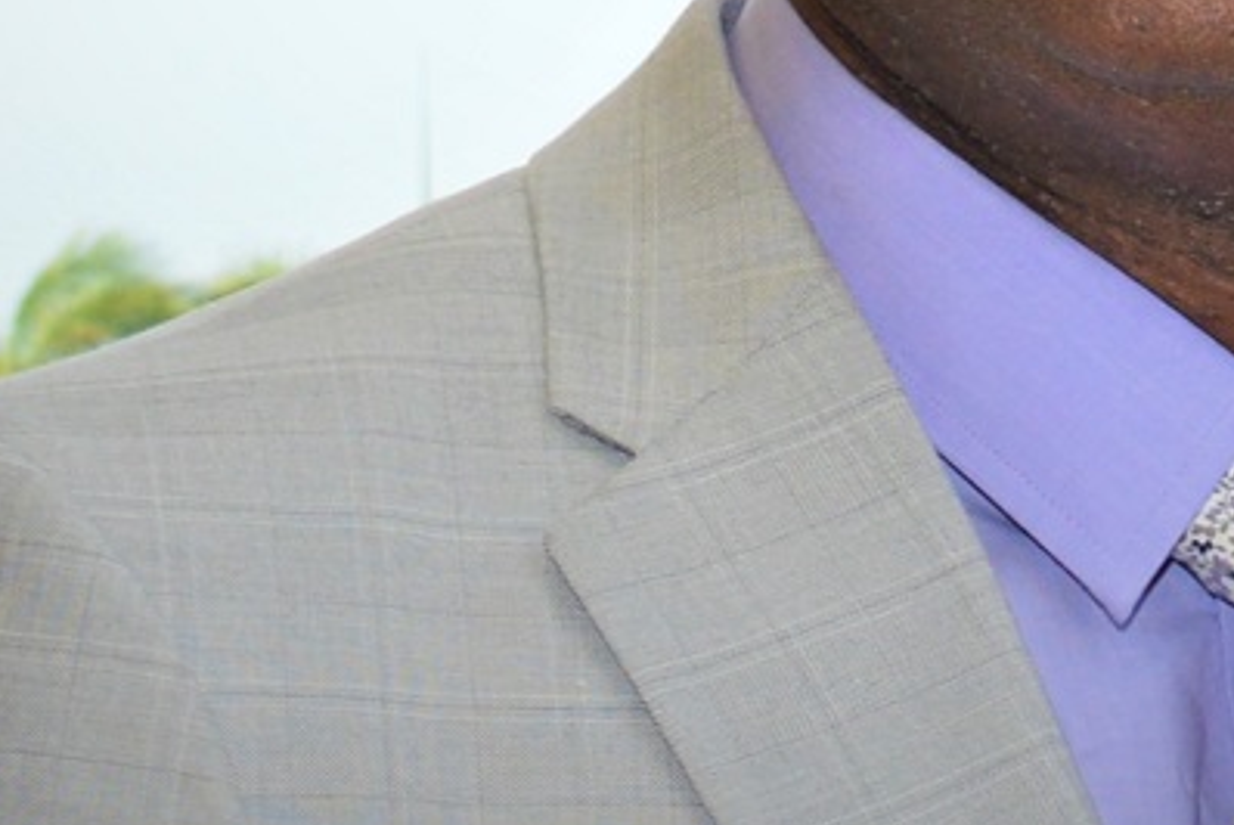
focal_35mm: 88
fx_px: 3028
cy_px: -118
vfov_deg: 15.1
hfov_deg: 23.0
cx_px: 685
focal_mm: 23
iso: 100
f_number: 7.1
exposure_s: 1/200
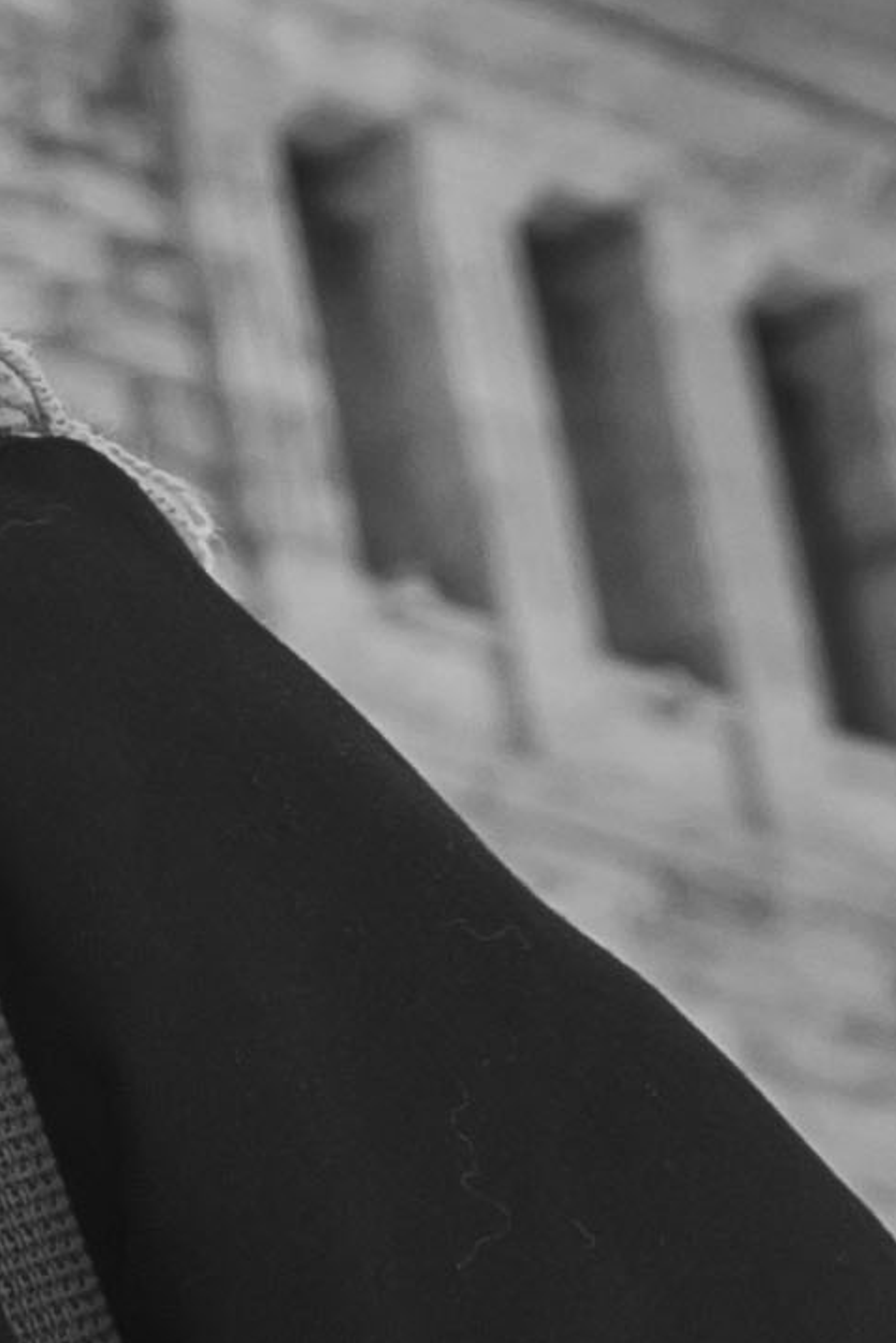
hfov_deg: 4.7
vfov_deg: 7.4
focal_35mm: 279
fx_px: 10410
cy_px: 483
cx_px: -1889
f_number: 5.6
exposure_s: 1/200
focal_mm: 24
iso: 100
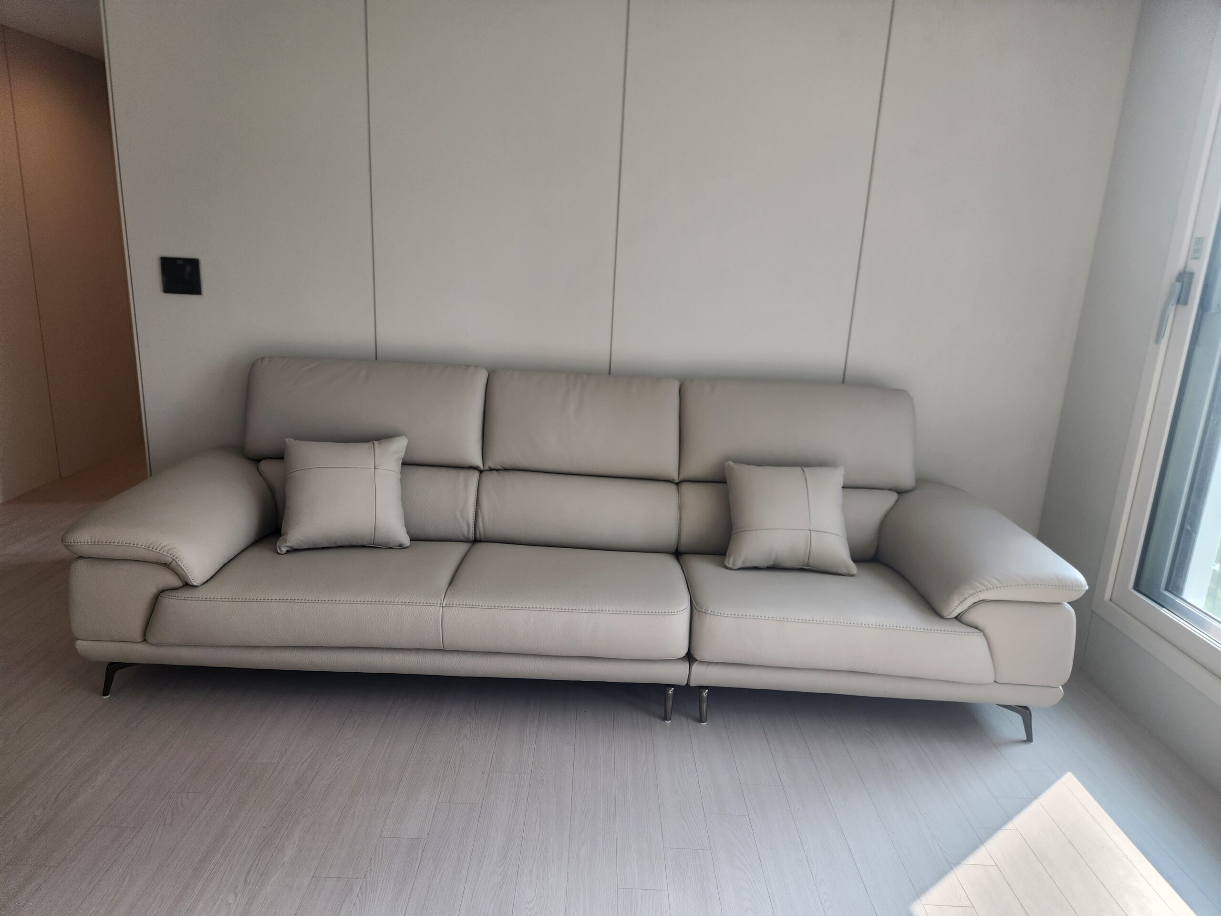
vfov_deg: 58.9
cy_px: 458
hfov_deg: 73.9
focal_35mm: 23
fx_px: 811
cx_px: 610
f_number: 1.8
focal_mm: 5.4
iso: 64
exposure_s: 1/180
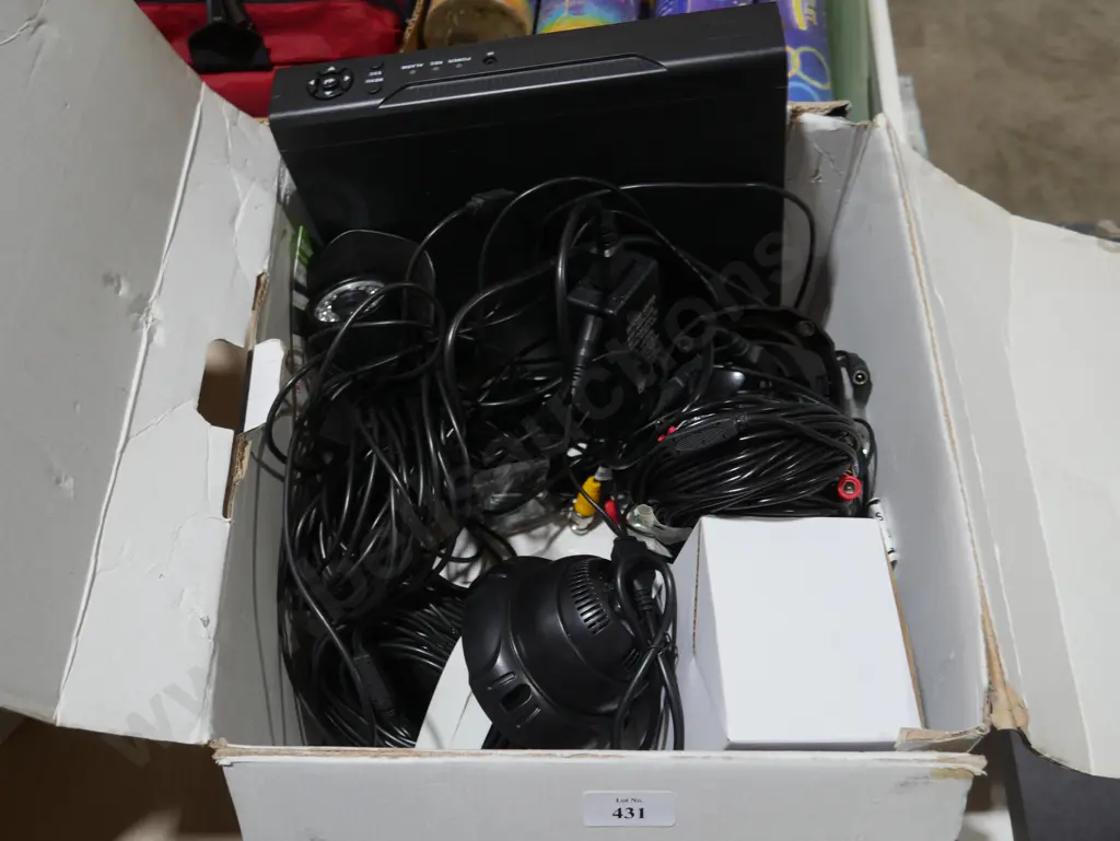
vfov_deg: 39.7
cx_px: 560
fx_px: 1165
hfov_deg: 51.3
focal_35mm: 36
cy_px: 420
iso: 200
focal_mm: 18
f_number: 4
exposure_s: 1/80
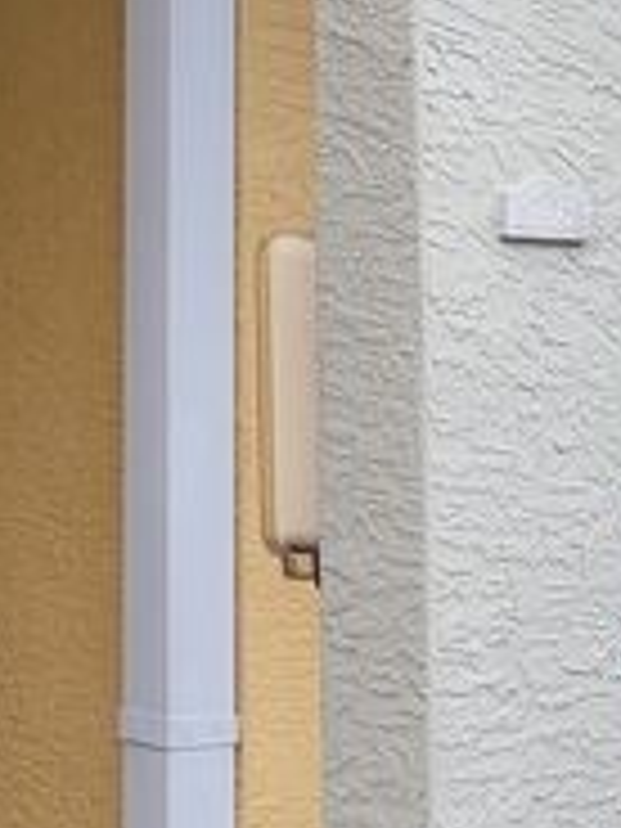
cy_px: 313
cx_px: -153
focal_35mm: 87
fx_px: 2081
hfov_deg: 16.2
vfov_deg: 22.5
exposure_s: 1/193
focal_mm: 6.7
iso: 16
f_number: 1.8
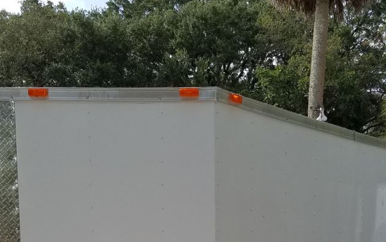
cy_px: 267
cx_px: 232
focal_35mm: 60
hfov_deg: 33.9
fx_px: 631
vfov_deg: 20.6
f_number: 1.7
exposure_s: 1/1692
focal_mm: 4.2
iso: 50
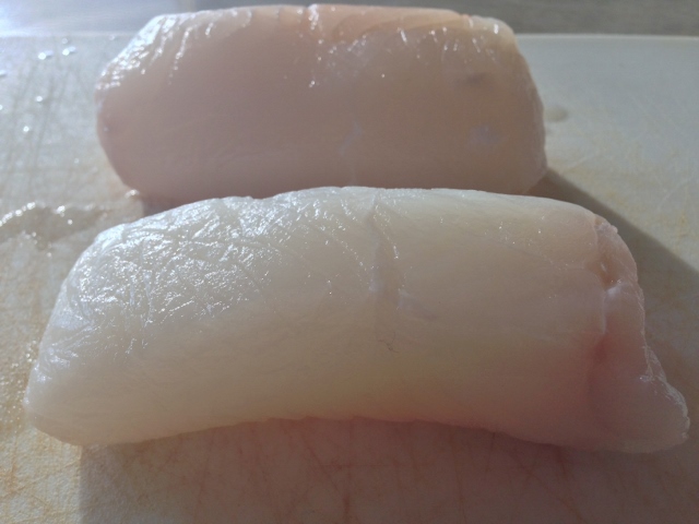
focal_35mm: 33
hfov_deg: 55.4
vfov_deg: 42.9
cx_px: 350
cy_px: 262
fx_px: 666
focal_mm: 4.12
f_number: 2.4
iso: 50
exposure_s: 1/126
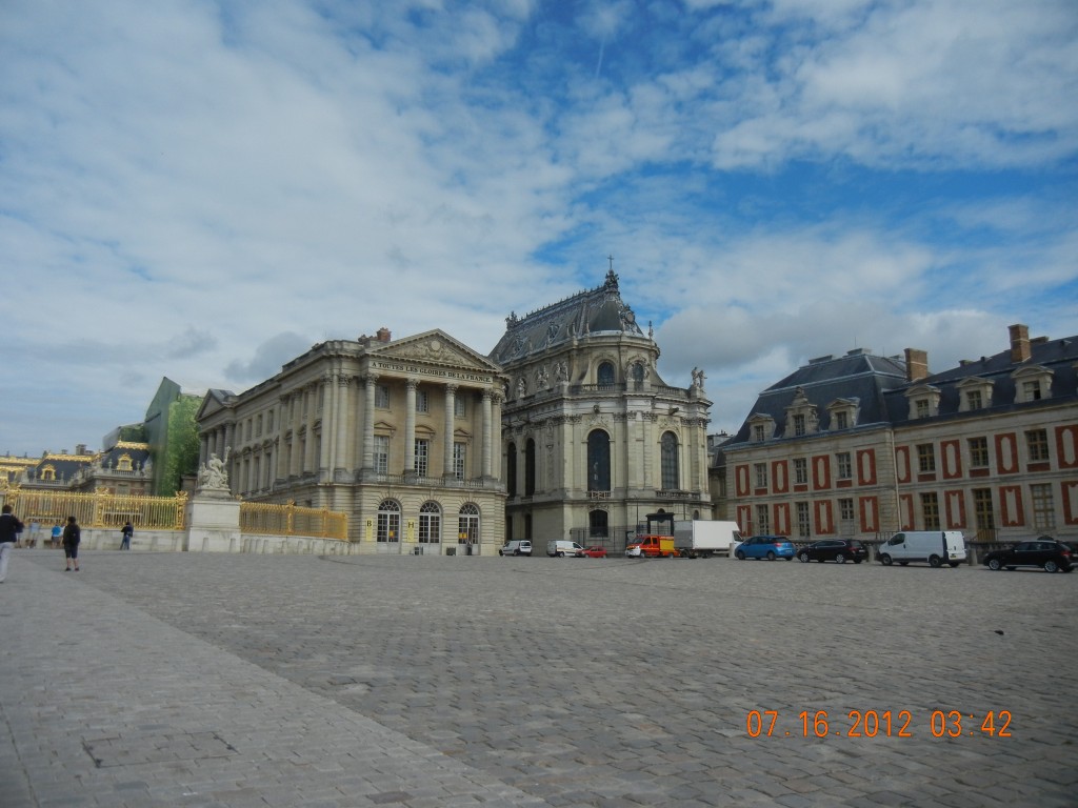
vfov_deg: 46.8
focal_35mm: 30
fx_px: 934
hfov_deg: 60.0
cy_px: 404
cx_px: 539
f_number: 7
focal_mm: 5.4
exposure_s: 1/682
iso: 160
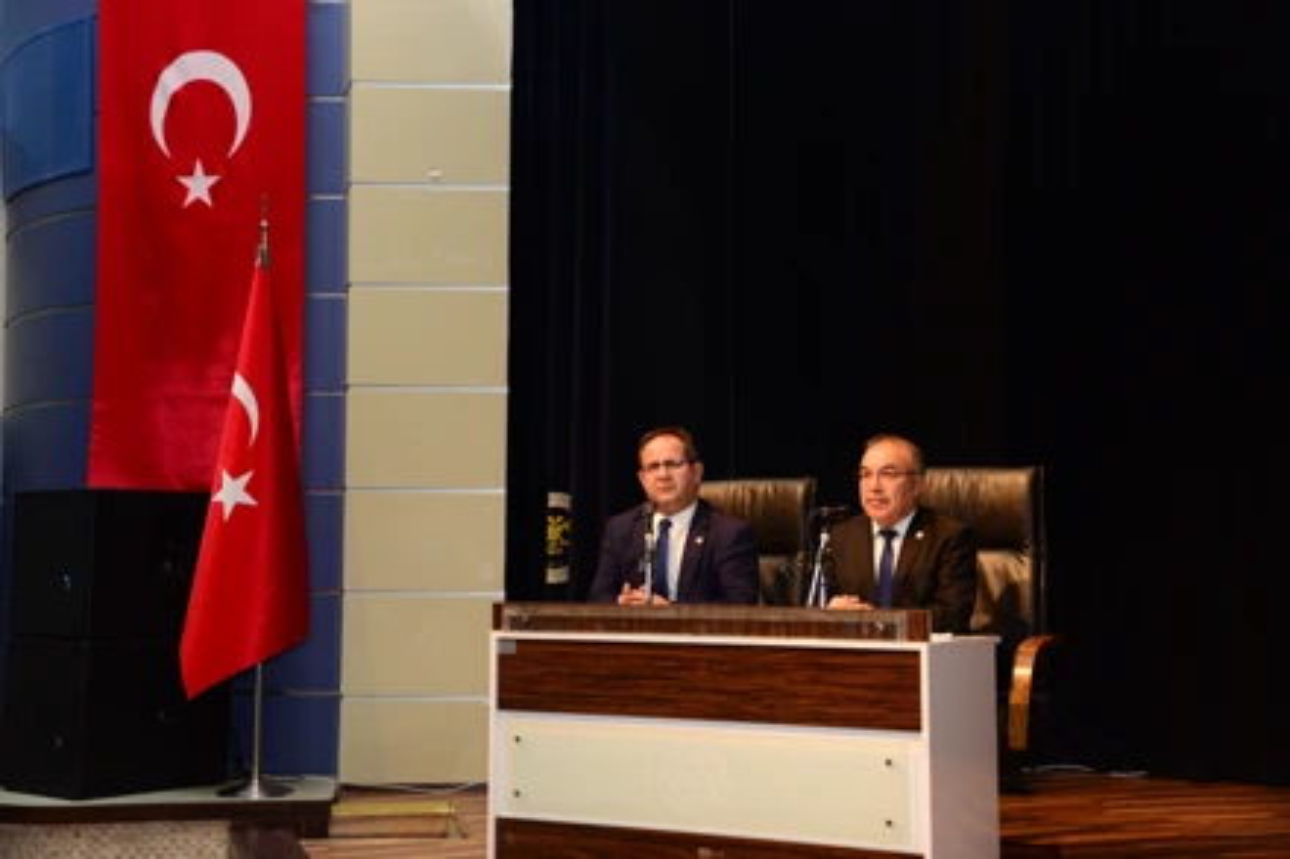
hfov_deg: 38.2
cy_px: 430
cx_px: 645
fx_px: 1863
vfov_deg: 26.0
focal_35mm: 52
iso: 1600
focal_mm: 52
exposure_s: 1/200
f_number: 4.5
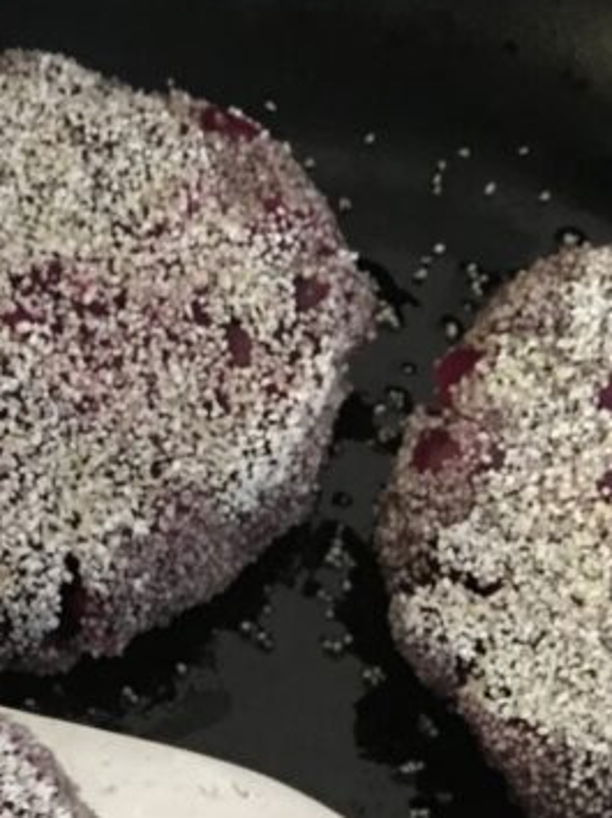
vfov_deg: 21.2
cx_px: 95
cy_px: 1047
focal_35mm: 84
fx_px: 1983
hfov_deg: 17.4
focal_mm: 4.15
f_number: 2.2
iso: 100
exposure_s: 1/4
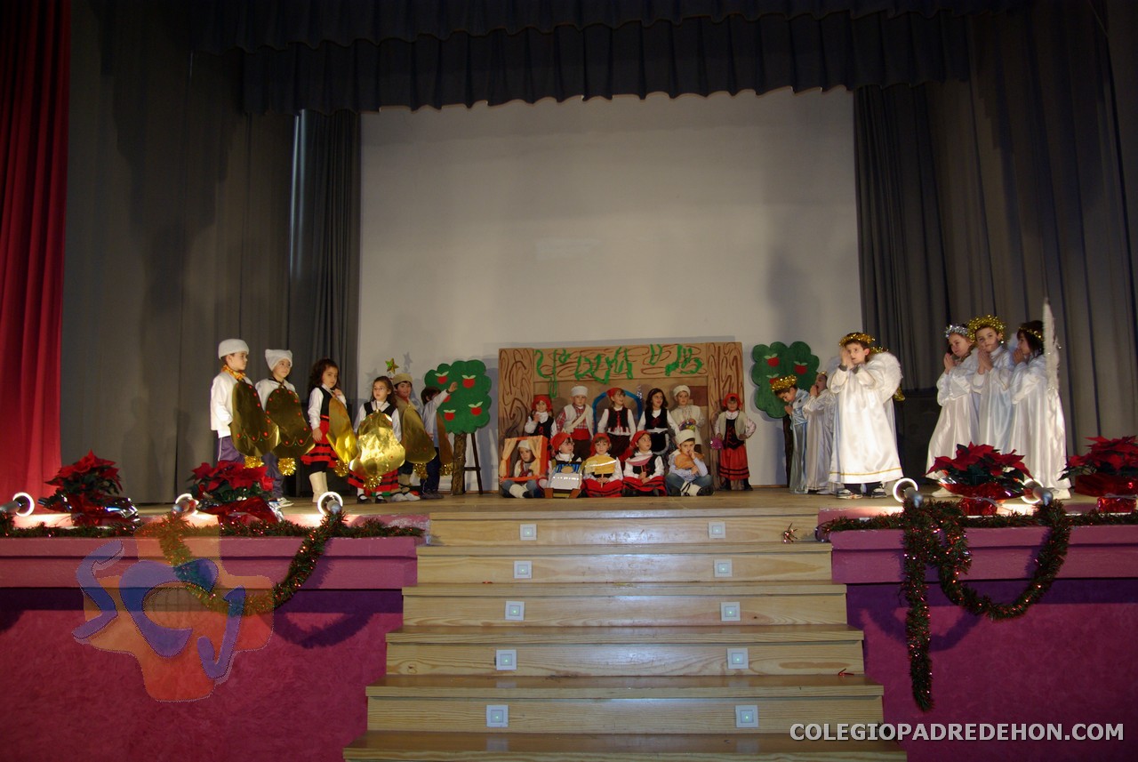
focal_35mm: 27
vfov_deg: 48.1
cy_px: 381
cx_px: 569
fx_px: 855
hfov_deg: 67.3
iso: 400
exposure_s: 1/45
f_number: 4
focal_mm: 18
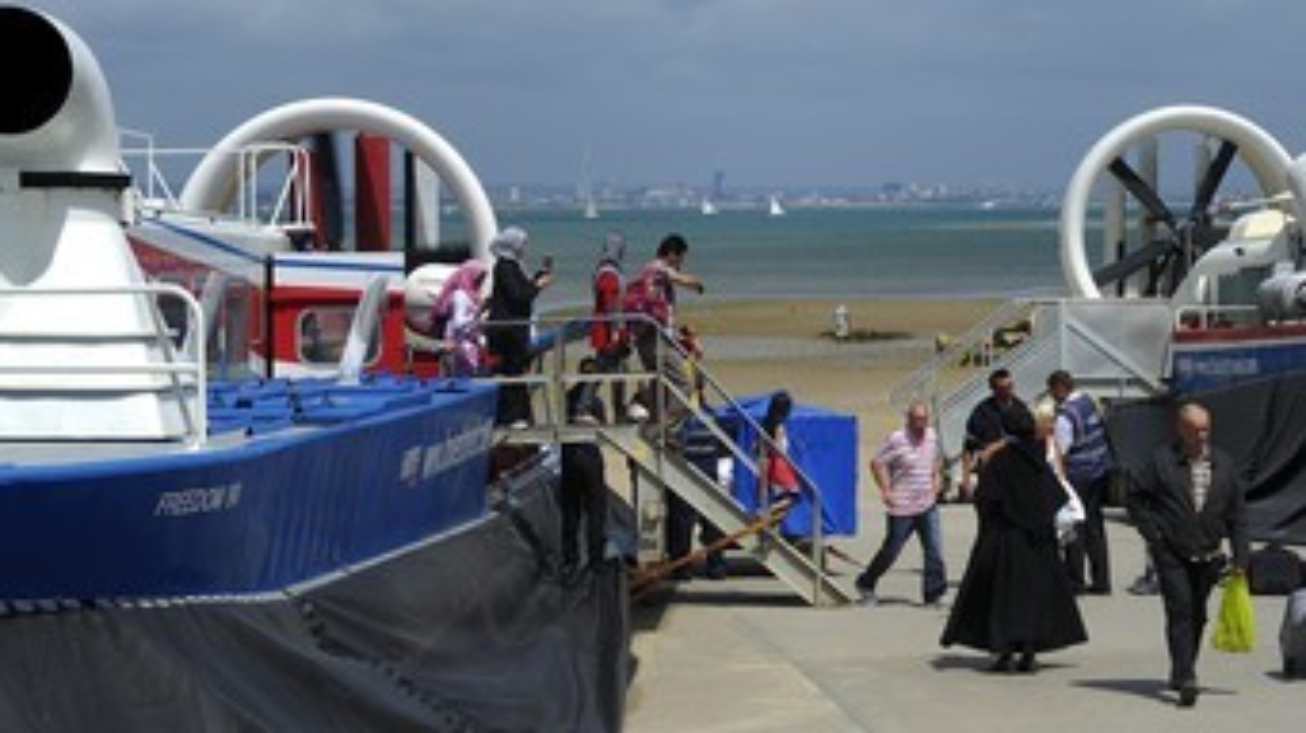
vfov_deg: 13.4
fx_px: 3115
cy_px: 321
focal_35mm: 90
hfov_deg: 23.6
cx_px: 794
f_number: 11
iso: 200
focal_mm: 70
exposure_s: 1/400
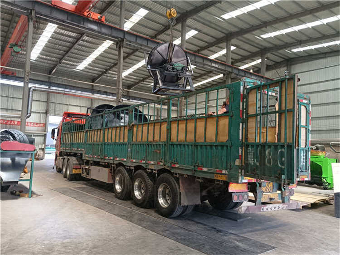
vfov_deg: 51.3
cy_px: 128
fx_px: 265
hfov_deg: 65.3
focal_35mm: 27
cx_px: 170
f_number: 1.9
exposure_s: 1/60
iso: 158
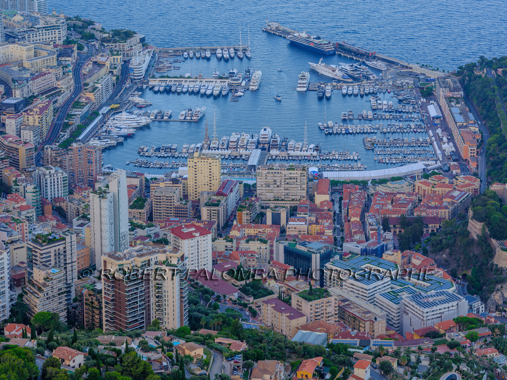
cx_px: 254
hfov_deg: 21.5
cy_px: 190
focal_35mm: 91
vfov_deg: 16.2
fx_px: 1333
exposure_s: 1/5
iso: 80
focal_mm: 115.3
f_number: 16
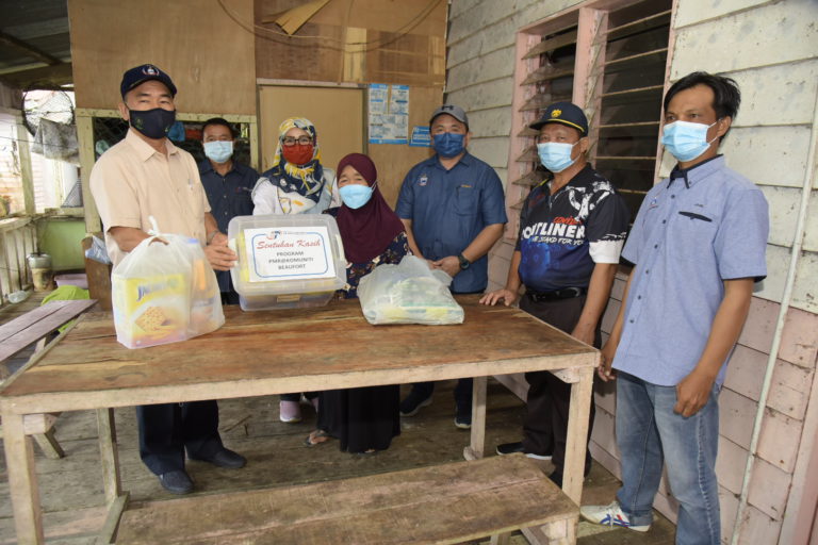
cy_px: 272
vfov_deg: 53.1
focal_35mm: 24
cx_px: 409
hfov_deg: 73.7
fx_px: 545
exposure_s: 1/125
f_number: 5
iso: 1000
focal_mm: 24
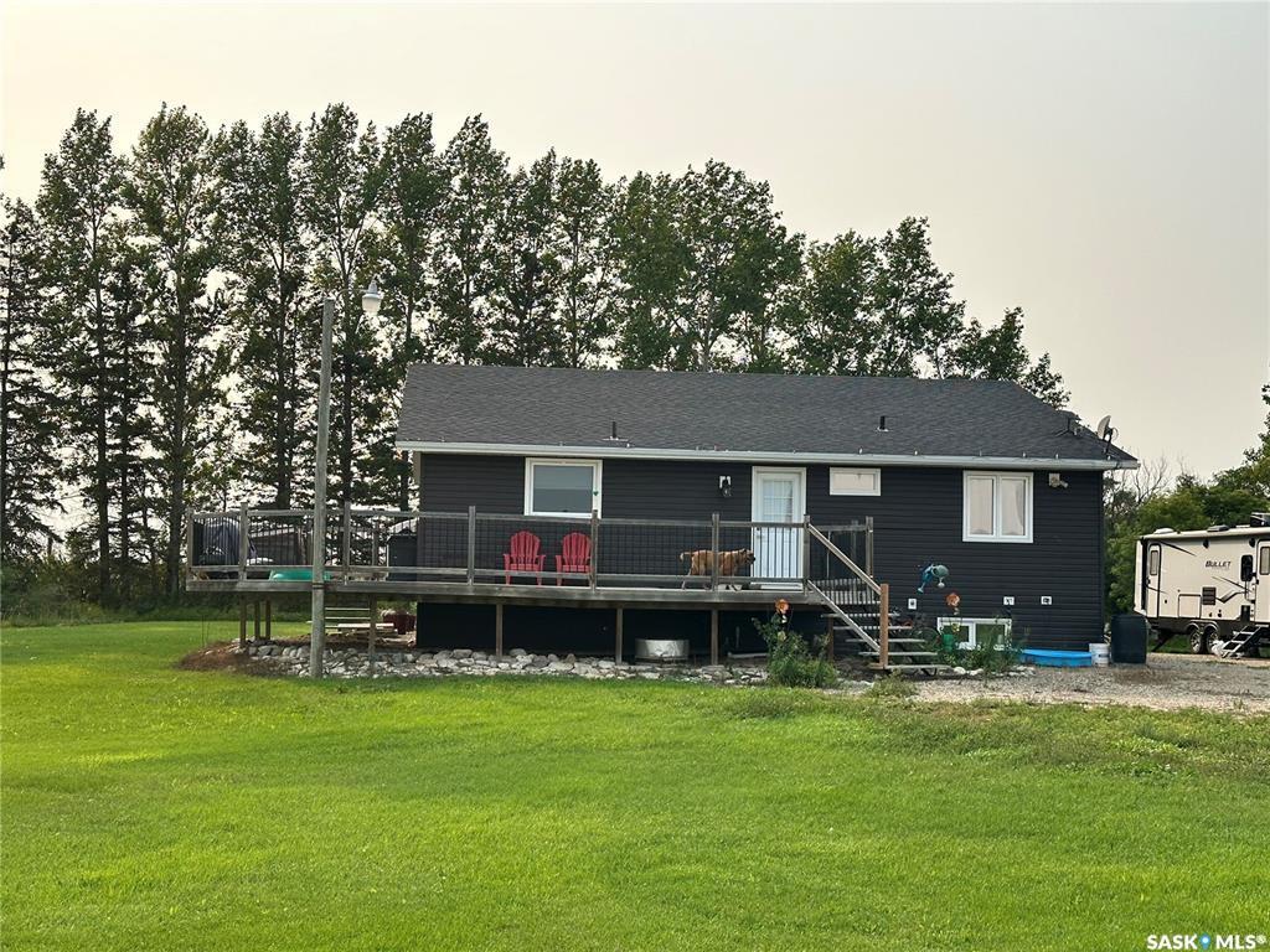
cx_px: 635
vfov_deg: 30.3
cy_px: 476
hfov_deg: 39.7
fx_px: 1761
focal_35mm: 48
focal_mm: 6.86
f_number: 1.78
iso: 64
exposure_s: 1/3472
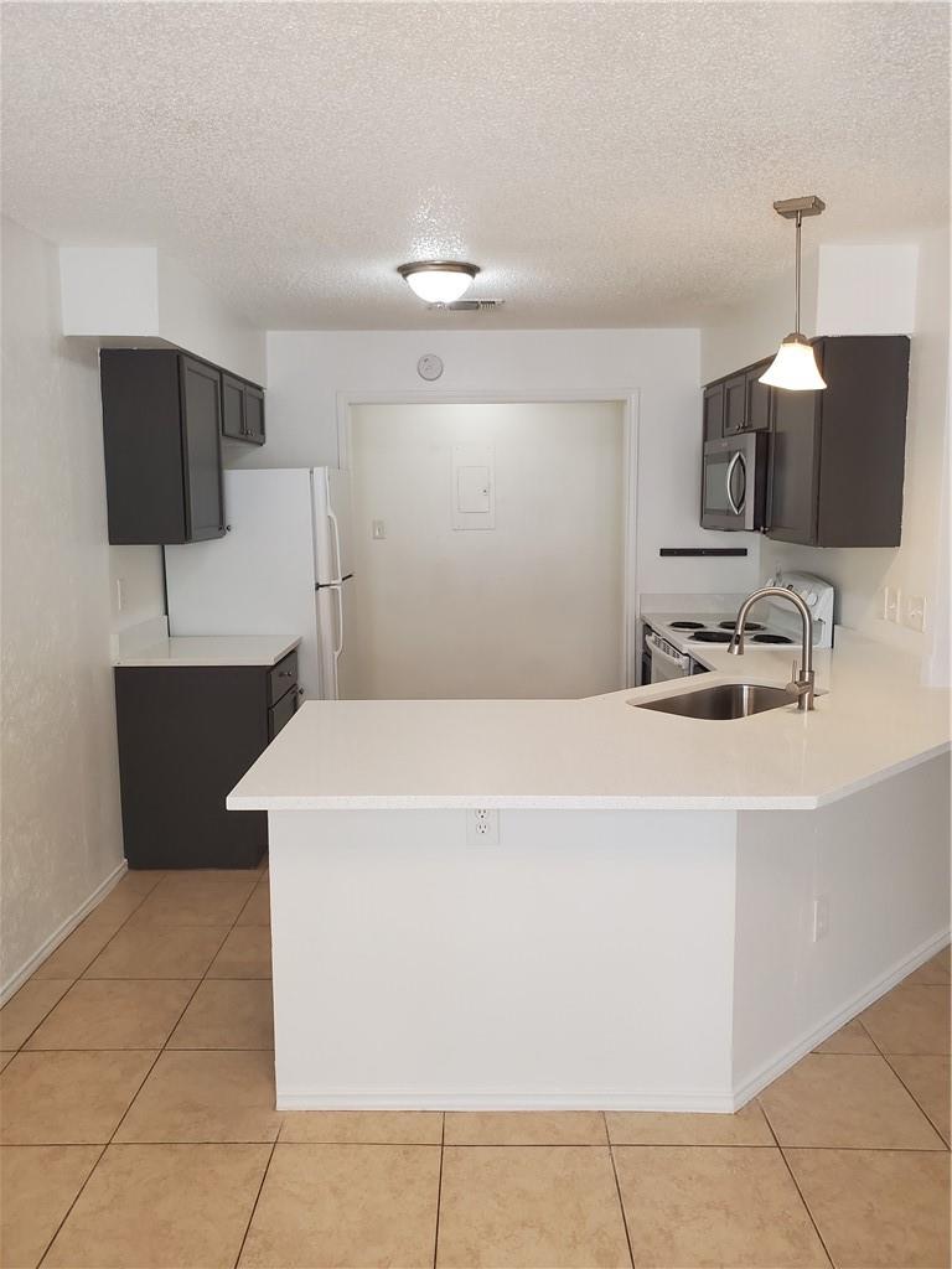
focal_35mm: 26
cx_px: 476
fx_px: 953
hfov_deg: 53.1
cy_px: 634
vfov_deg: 67.3
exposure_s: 1/120
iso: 200
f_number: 2.4
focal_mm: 4.3
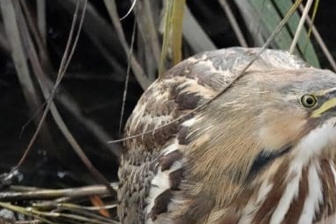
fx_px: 11190
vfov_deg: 1.1
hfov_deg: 1.7
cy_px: 214
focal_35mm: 1199
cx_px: 267
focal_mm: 219.82
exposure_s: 1/1600
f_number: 4
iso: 3200
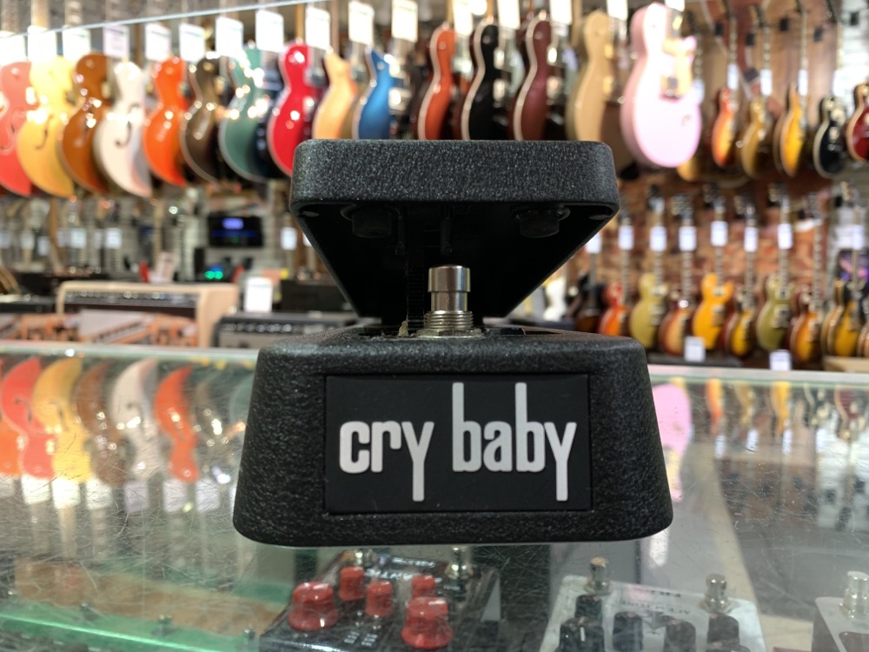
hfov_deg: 67.3
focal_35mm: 26
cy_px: 326
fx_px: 653
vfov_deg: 53.1
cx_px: 434
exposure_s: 1/30
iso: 320
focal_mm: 4.25
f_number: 1.8
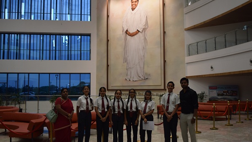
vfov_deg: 30.1
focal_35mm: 40
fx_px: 264
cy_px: 71
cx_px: 126
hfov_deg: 51.0
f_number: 4
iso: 400
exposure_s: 1/60
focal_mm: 25
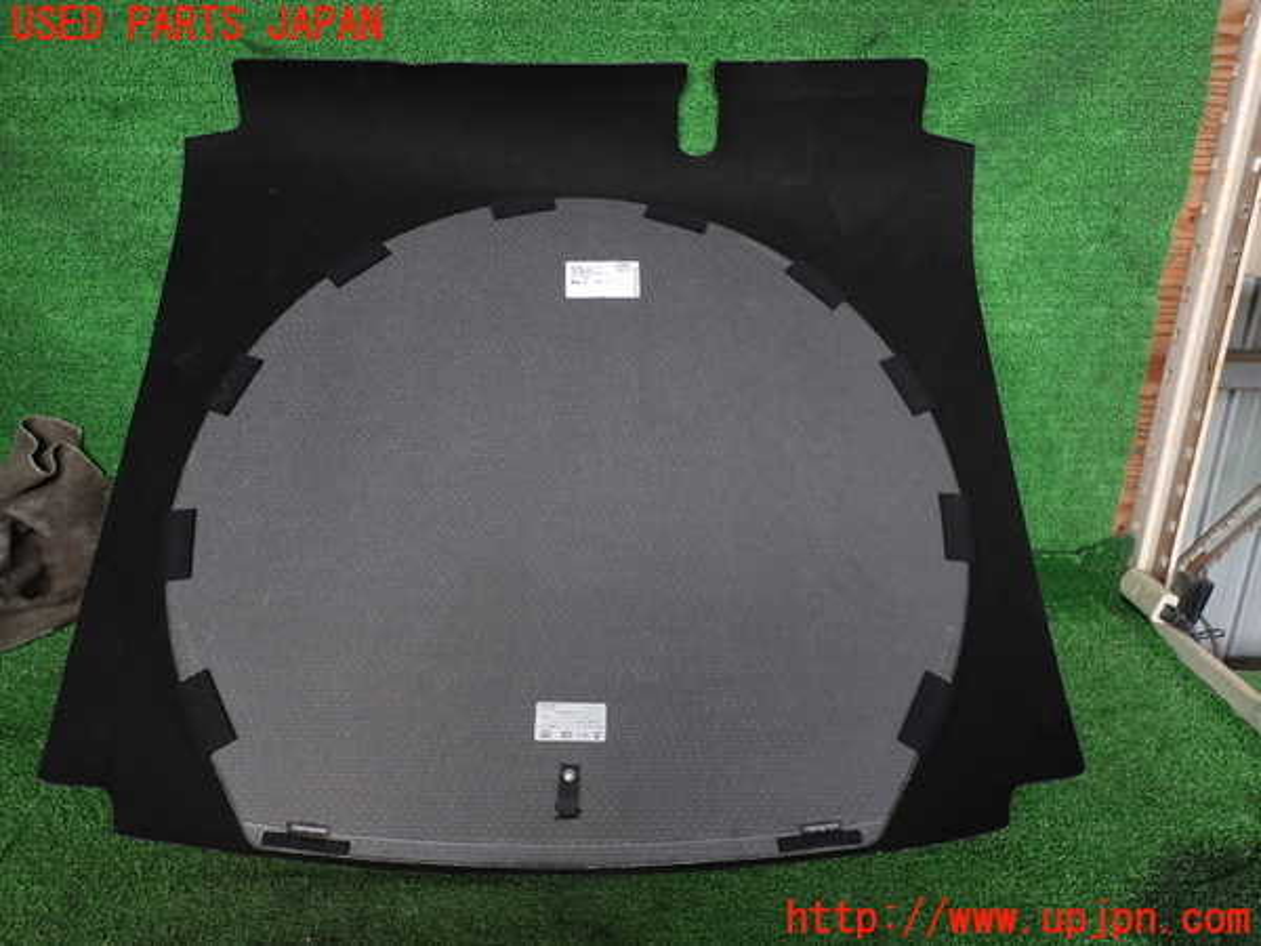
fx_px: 911
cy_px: 473
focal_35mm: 25
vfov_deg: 54.9
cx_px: 630
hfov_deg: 69.4
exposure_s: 1/125
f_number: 2.8
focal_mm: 4.5
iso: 100
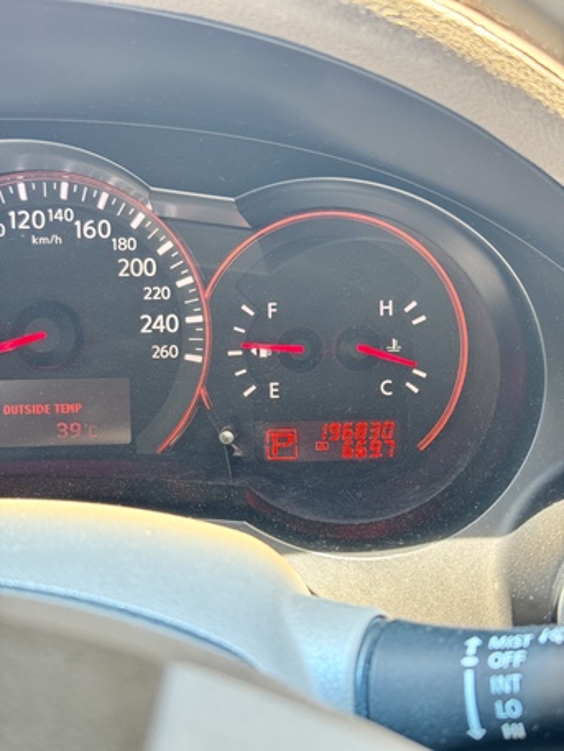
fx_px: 1042
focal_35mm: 48
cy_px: 376
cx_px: 282
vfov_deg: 39.6
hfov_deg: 30.3
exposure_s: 1/57
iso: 100
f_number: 1.78
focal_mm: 6.76
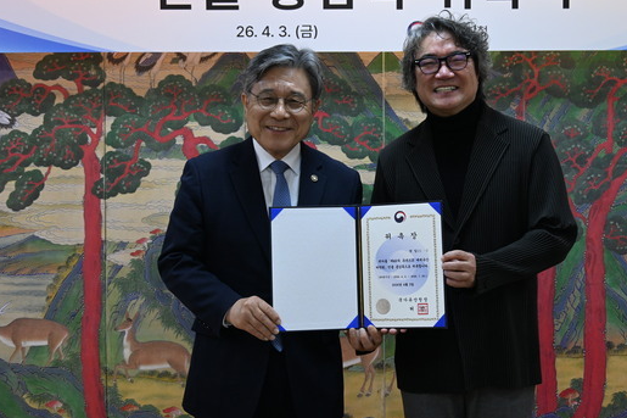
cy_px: 165
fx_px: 1062
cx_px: 349
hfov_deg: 32.9
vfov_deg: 22.2
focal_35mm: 61
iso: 3200
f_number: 6.3
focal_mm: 50
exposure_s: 1/125
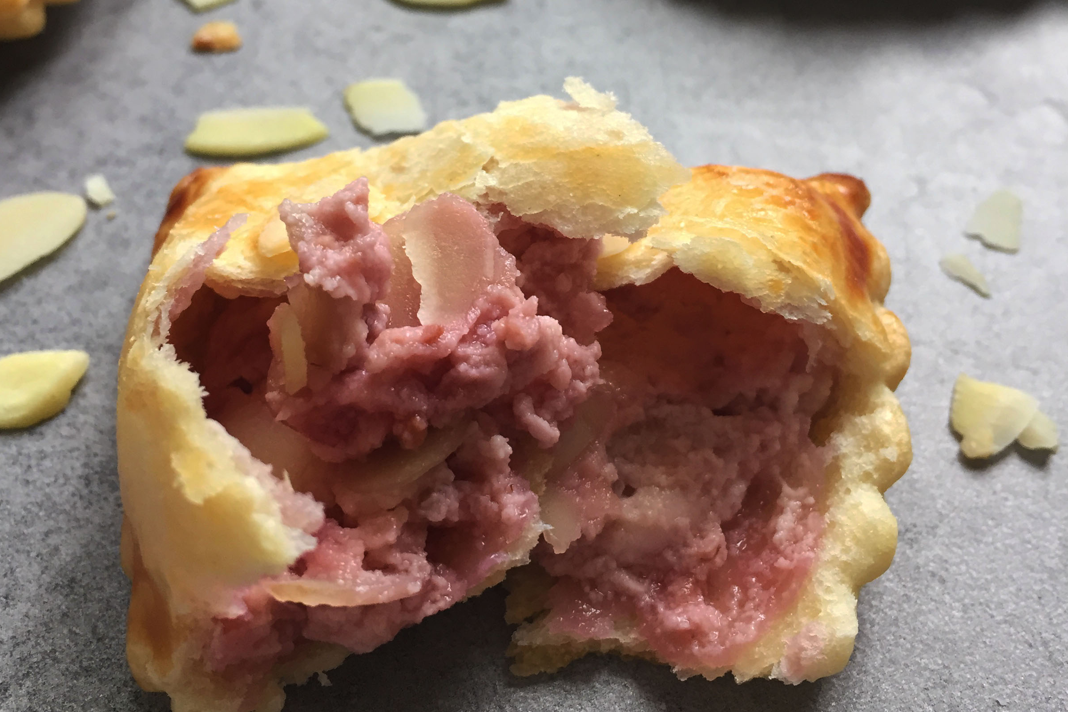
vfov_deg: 32.4
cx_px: 532
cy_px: 253
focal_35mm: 41
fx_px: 1216
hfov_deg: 47.4
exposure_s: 1/33
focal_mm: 4.15
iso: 80
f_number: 2.2
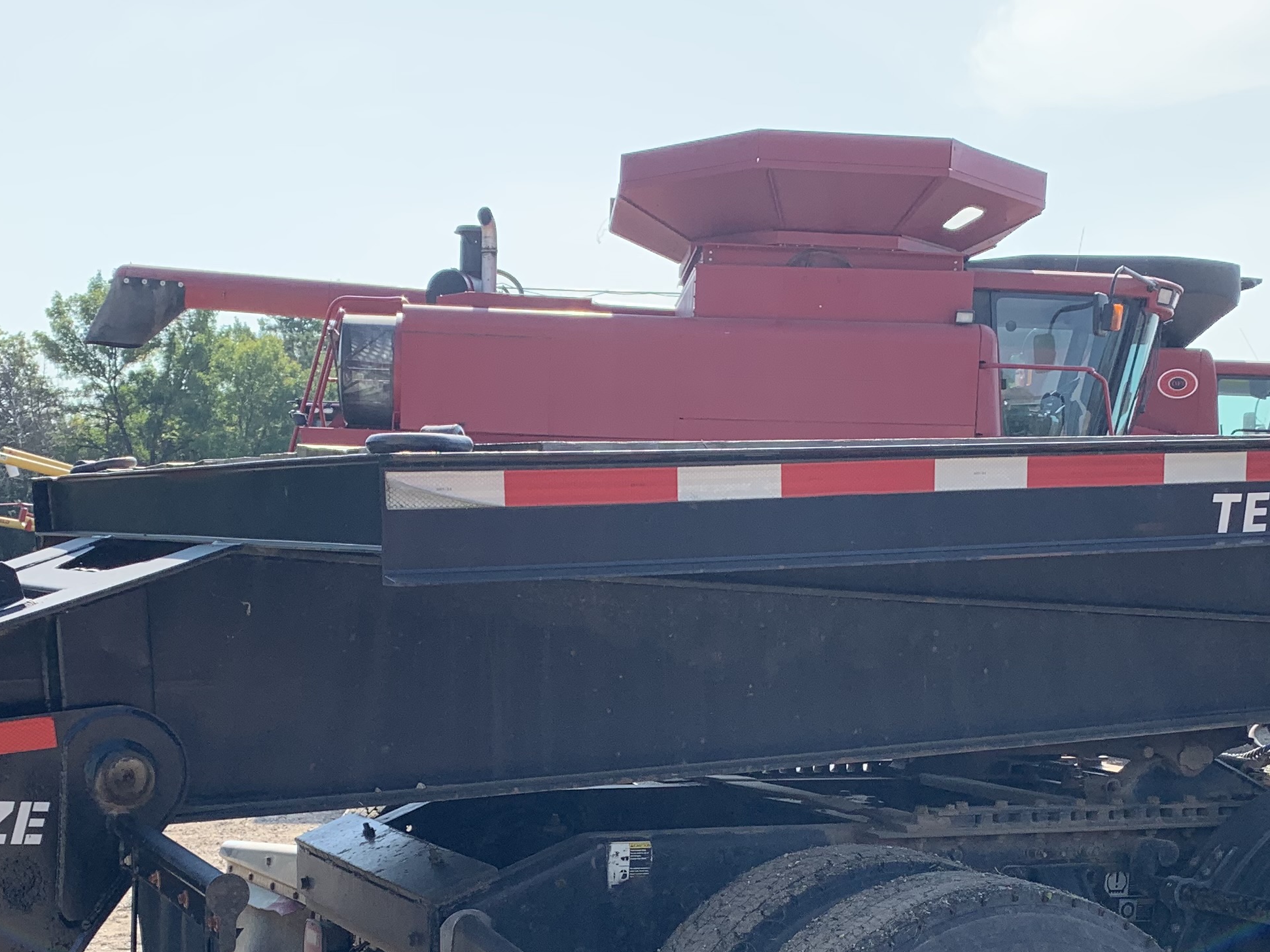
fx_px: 1981
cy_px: 872
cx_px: 610
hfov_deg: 35.5
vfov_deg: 26.1
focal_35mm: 54
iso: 25
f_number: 1.8
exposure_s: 1/1387
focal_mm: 4.25
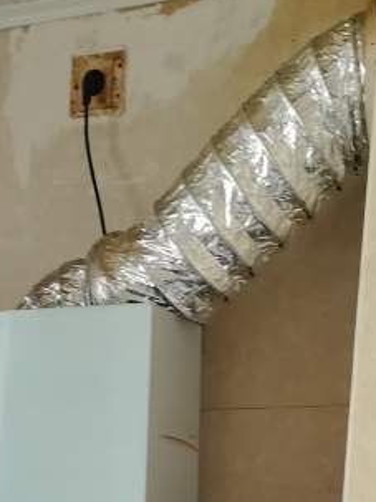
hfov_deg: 15.1
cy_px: 794
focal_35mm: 95
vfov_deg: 18.0
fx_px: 1377
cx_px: -40
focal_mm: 5.52
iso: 160
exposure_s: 1/50
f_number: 1.9
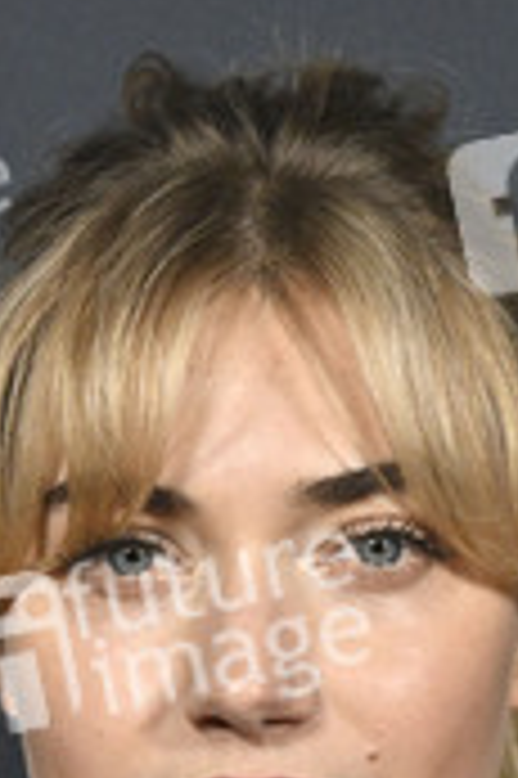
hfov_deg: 5.8
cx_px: 270
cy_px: 863
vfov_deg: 8.6
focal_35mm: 238
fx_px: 5147
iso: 2500
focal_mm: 103
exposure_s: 1/320
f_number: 6.3
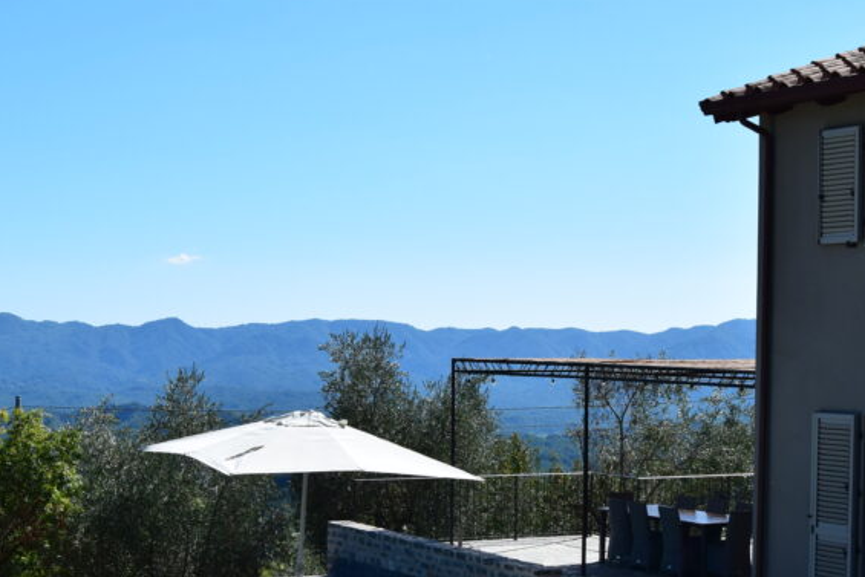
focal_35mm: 68
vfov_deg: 19.9
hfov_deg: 29.4
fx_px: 1634
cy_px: 420
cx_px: 281
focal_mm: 28
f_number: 11
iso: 360
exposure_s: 1/500
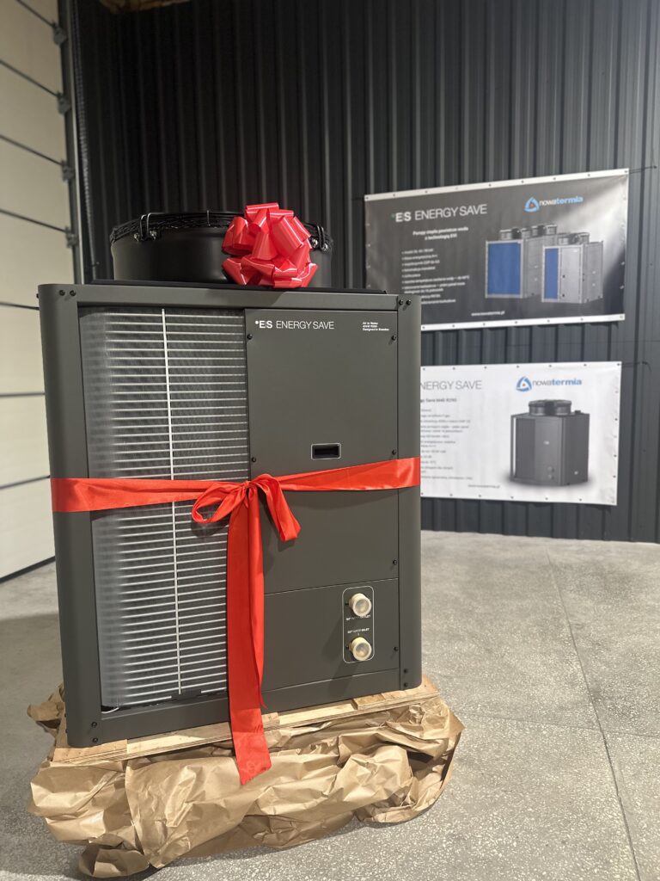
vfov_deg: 71.6
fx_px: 610
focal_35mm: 24
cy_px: 440
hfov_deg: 56.8
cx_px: 330
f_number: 1.78
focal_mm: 6.86
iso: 200
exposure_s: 1/50
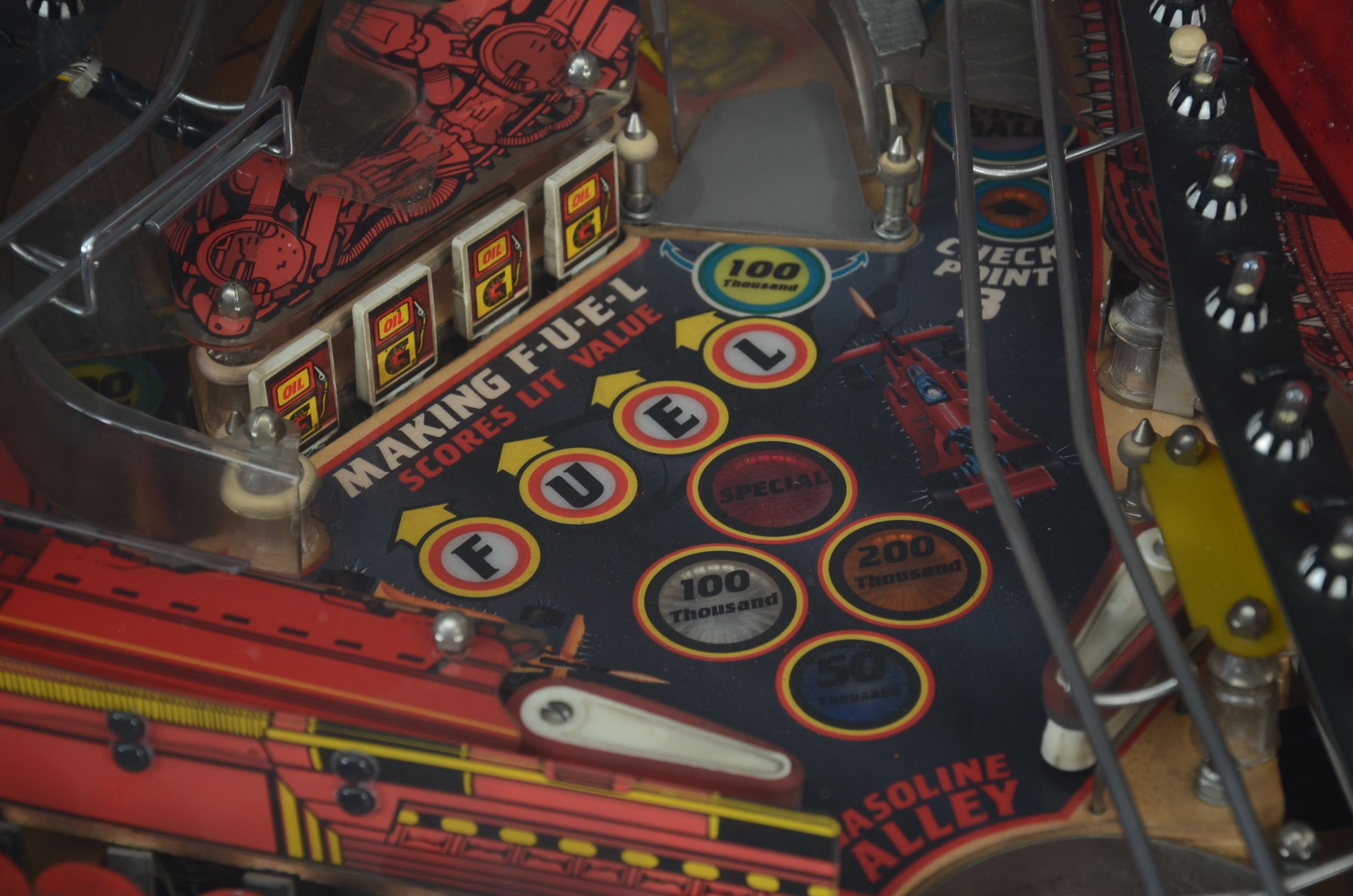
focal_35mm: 105
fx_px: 3938
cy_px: 448
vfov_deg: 13.0
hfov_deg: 19.5
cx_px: 676
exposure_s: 1/60
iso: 250
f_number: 5.6
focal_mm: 70
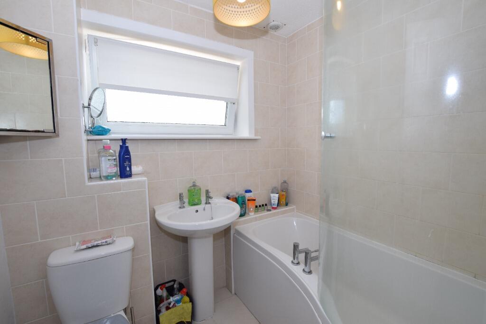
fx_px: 203
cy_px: 162
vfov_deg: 77.3
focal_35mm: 15
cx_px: 243
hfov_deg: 100.4
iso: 400
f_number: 6.3
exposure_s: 1/160
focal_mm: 10
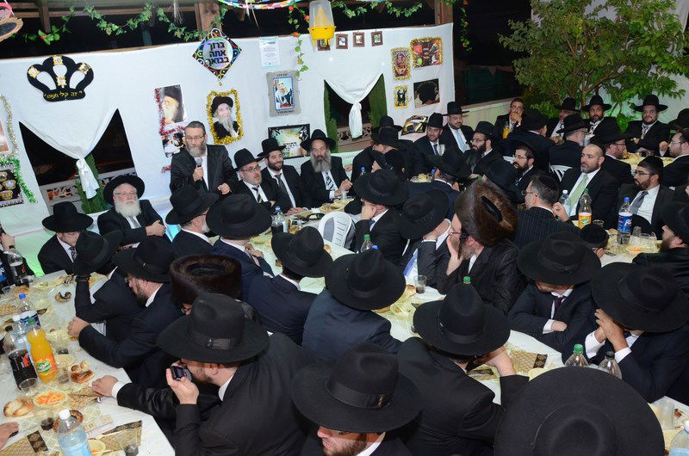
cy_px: 228
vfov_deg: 47.7
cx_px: 344
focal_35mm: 27
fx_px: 516
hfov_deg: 67.5
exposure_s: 1/60
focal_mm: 18
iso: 1600
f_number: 5
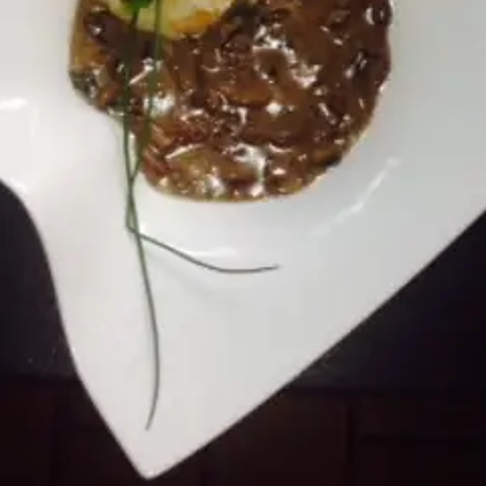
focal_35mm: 93
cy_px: -45
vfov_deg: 18.0
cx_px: 269
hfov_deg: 18.7
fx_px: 1477
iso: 50
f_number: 2.4
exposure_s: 1/38
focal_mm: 4.28
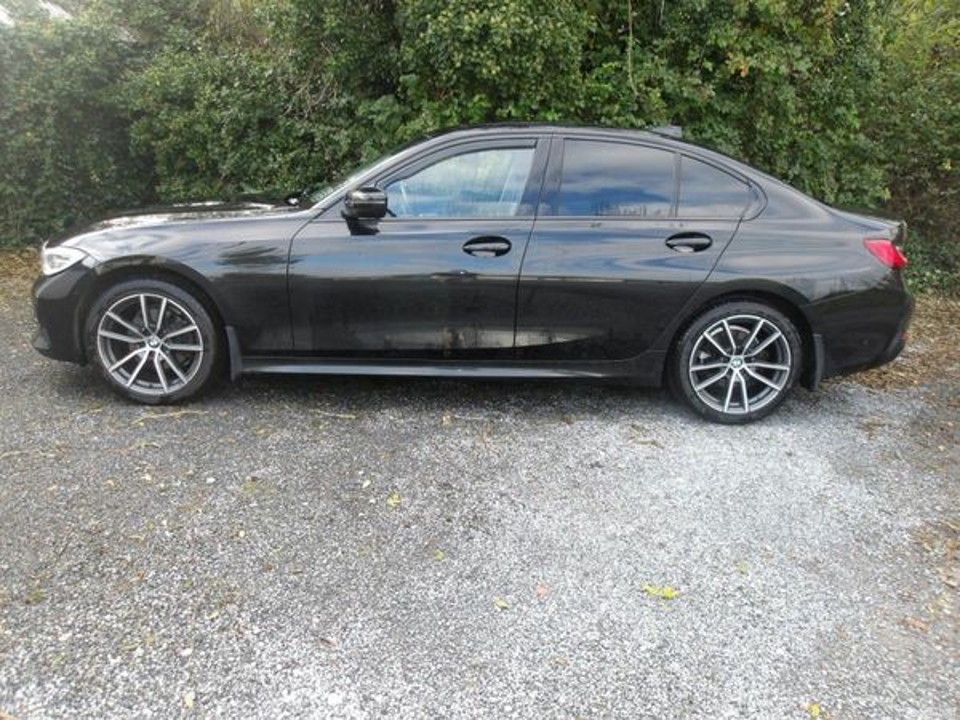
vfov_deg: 51.4
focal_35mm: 27
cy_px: 360
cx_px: 480
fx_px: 749
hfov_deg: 65.3
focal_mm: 4.9
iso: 100
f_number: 3
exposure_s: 1/99
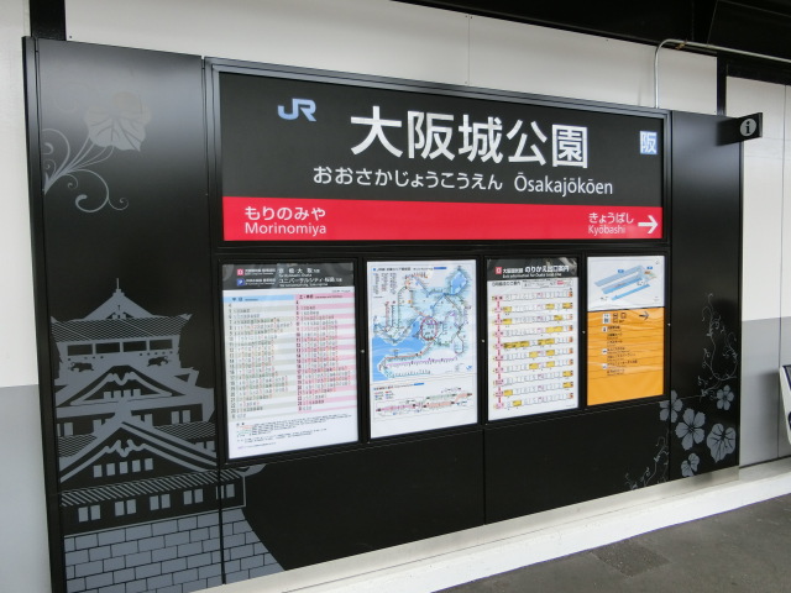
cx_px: 396
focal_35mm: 25
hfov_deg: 69.4
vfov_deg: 54.9
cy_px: 296
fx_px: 571
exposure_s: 1/125
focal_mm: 4.5
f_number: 3.5
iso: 80
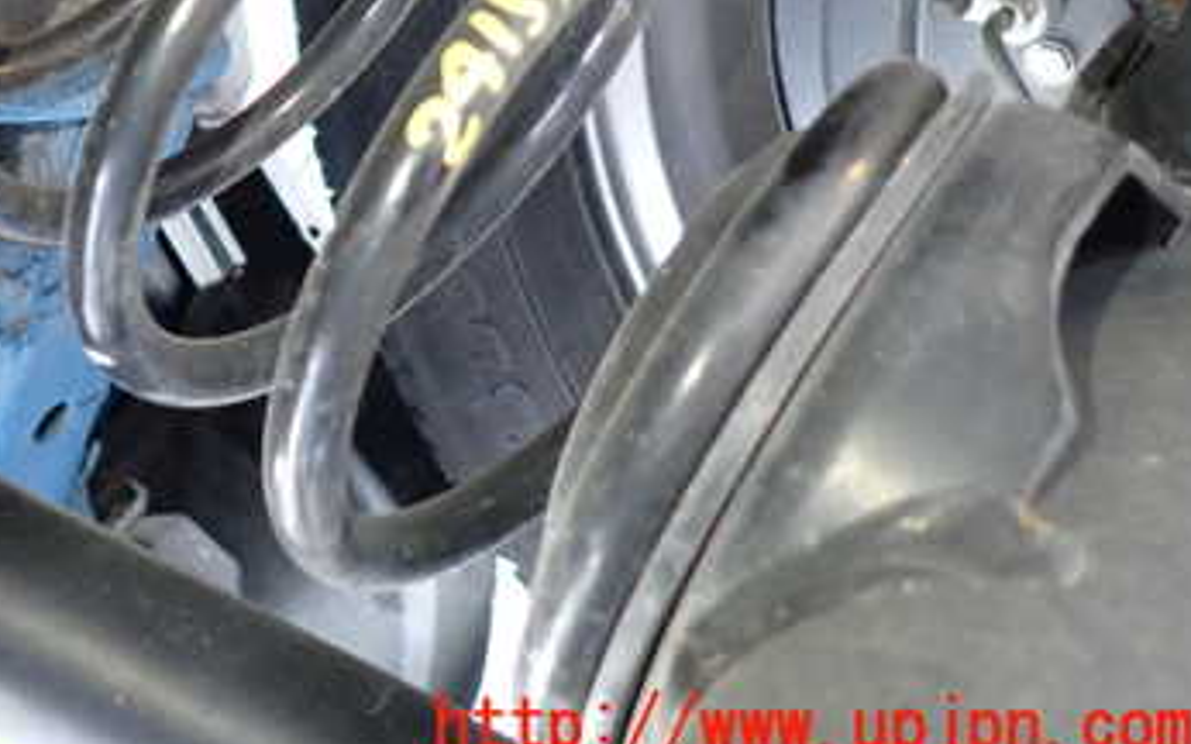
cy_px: -3
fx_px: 1493
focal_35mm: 46
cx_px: 179
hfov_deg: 41.0
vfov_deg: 26.5
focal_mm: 4.5
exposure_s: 1/30
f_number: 2
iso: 640
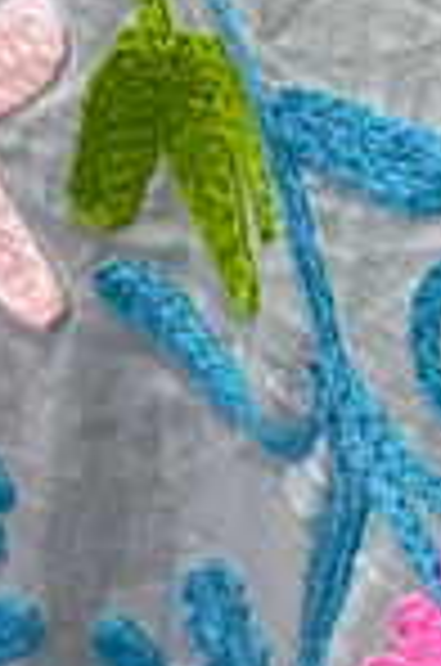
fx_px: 2603
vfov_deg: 14.5
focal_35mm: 141
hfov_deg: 9.2
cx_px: 819
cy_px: 513
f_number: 1.6
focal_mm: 5.1
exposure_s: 1/133
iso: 32
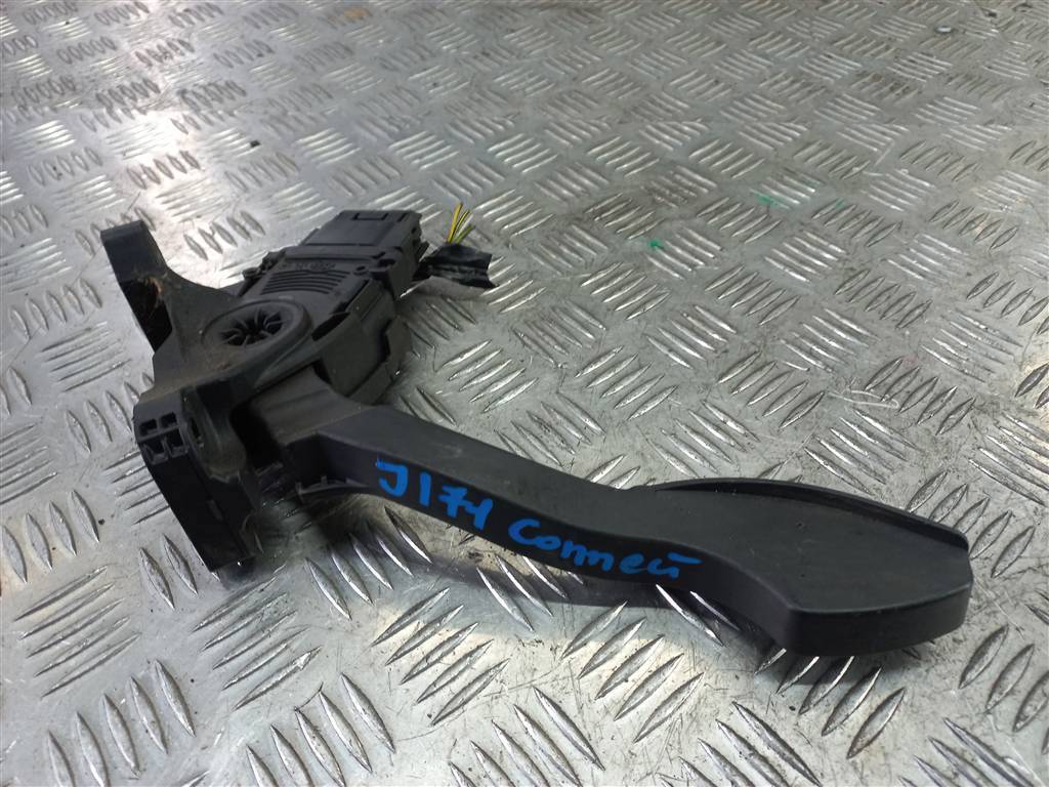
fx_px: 758
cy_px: 394
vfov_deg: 54.9
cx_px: 524
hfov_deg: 69.4
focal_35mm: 25
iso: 80
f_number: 1.8
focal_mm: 4.6
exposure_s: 1/50
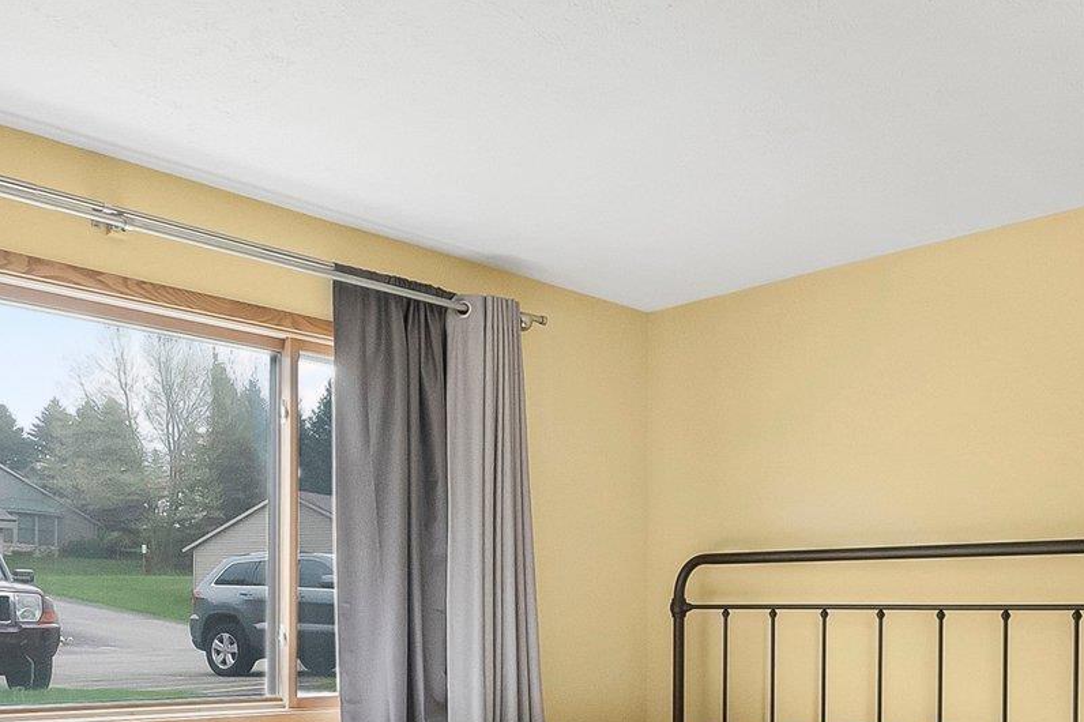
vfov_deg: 33.9
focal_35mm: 38
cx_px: 761
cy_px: 618
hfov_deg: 49.9
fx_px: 1130
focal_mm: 14.6
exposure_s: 1/60
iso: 12800
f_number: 13
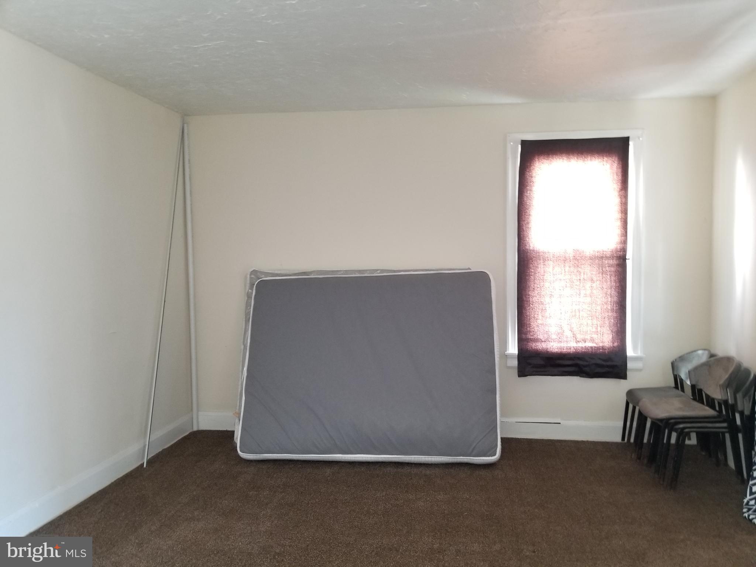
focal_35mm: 26
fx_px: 568
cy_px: 284
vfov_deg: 53.1
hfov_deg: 67.3
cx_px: 378
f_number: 1.7
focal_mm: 4.25
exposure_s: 1/10
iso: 160
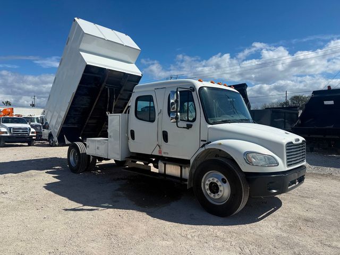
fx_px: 236
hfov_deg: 71.6
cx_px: 170
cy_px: 128
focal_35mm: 24
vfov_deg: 56.8
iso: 80
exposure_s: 1/8130
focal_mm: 6.76
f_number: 1.78
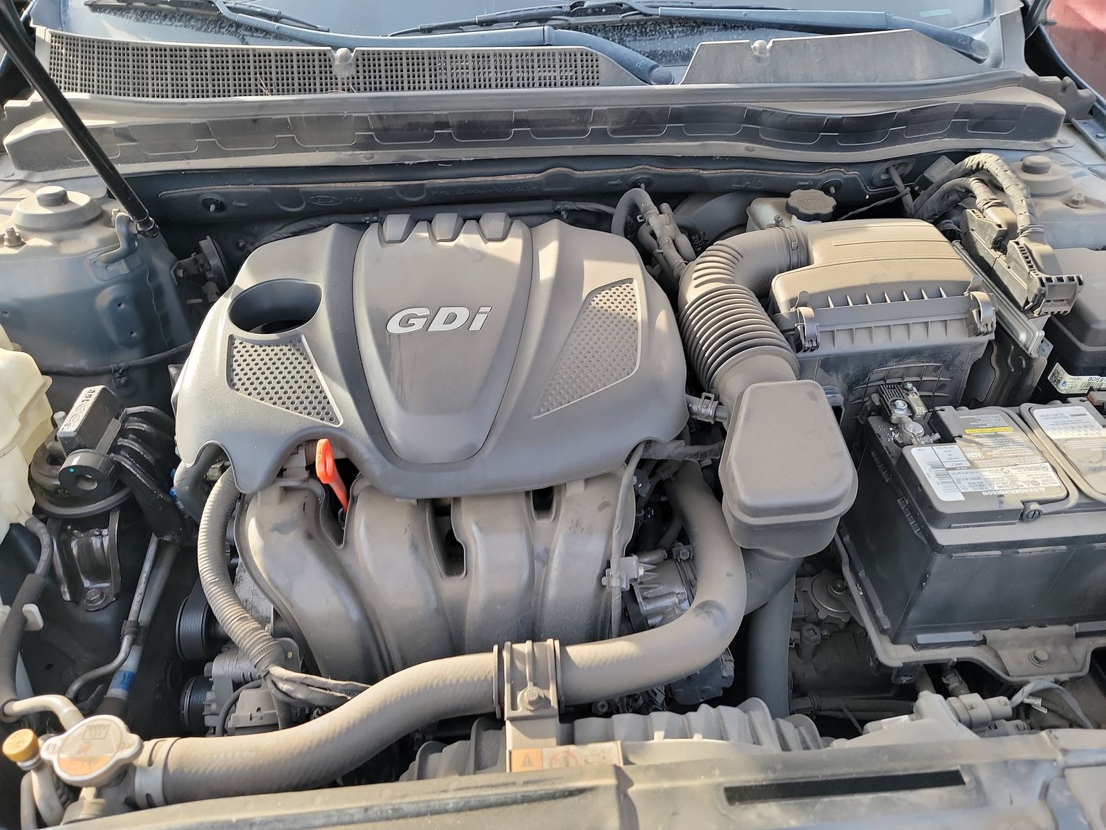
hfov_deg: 71.6
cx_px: 553
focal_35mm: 24
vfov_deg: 56.8
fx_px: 767
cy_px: 415
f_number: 1.8
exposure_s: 1/59
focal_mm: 6.7
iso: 83
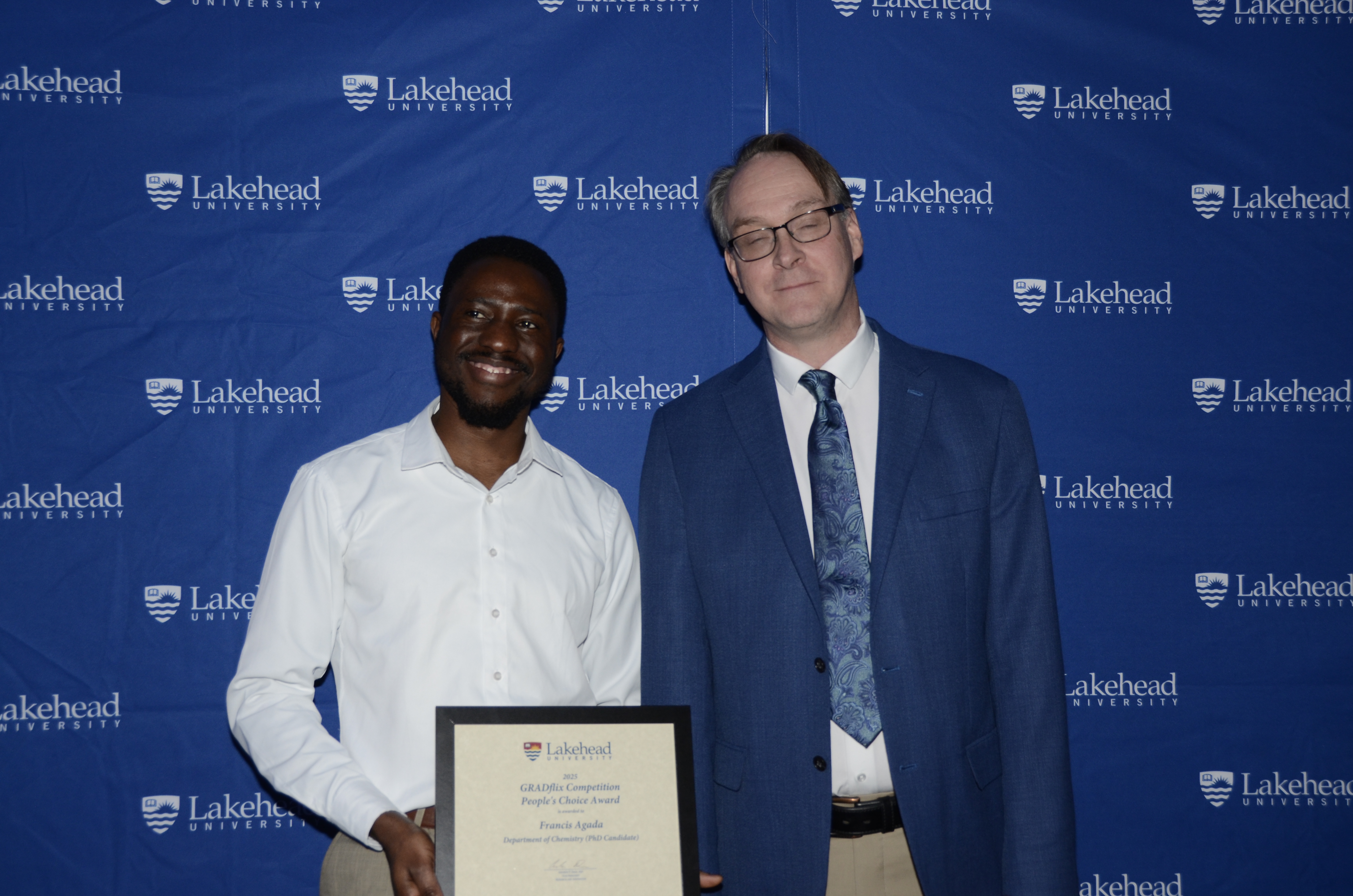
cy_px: 448
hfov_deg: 46.5
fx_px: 1575
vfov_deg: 31.8
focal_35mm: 42
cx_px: 676
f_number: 4.5
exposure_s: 1/125
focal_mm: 28
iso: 400
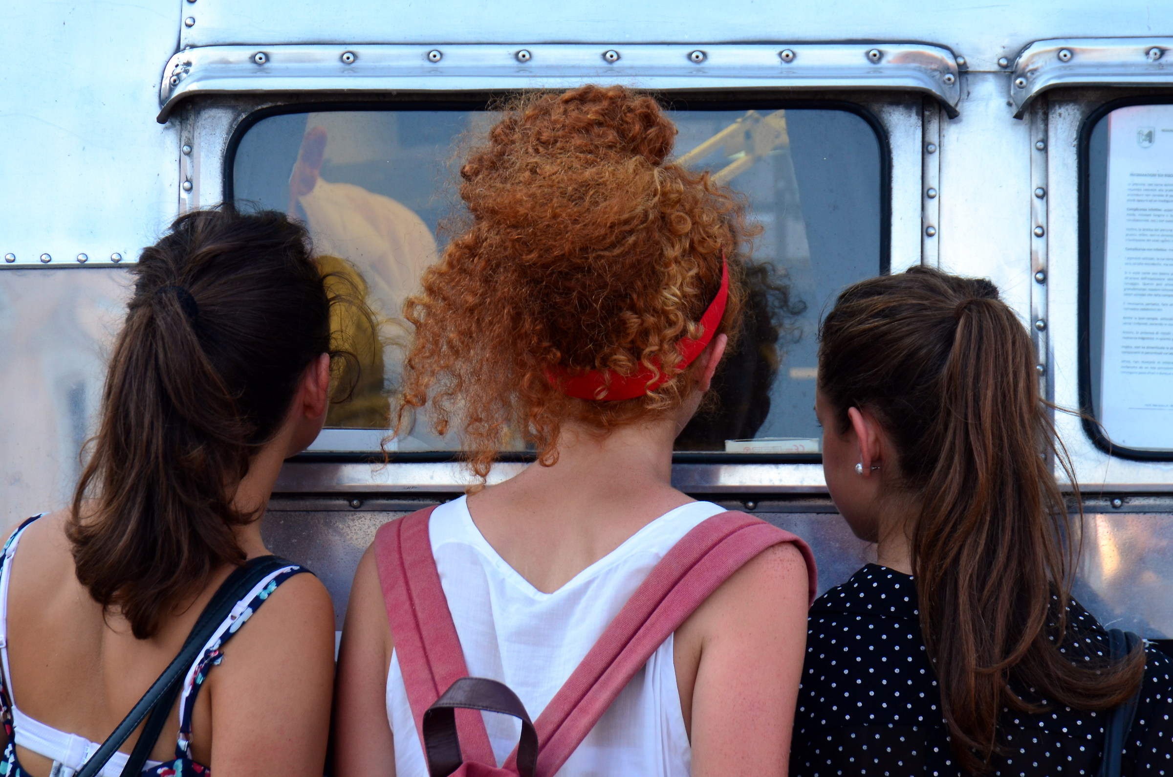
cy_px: 388
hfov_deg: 11.4
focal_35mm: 180
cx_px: 586
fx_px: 5852
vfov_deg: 7.6
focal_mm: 120
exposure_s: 1/320
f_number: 5.6
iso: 400
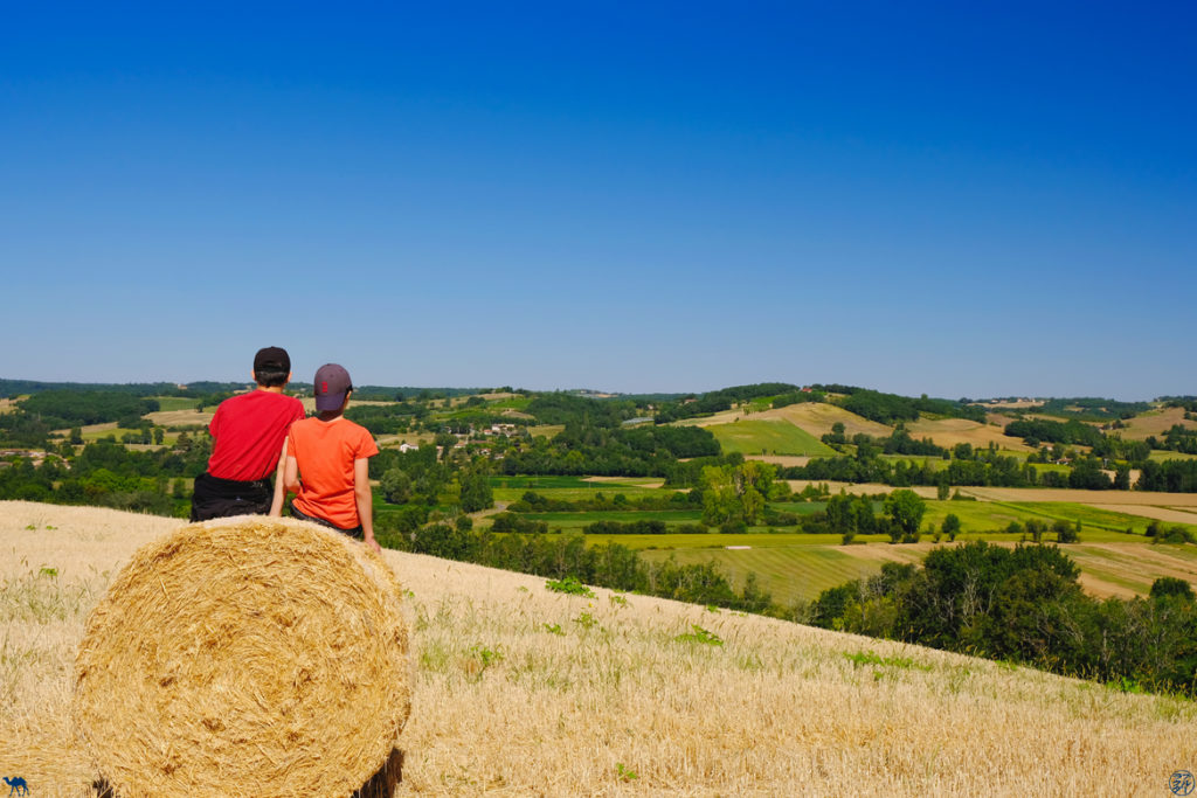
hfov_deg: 46.4
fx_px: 1397
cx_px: 598
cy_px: 399
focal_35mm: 42
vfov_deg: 31.9
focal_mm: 27.7
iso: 200
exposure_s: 1/350
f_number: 7.1
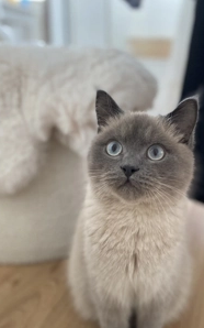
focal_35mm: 37
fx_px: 329
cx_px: 141
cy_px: 198
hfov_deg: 34.0
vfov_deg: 52.4
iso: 200
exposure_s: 1/60
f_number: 1.8
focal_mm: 4.25
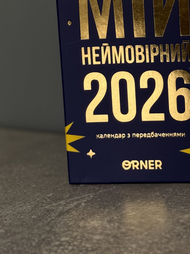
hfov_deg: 14.5
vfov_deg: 19.0
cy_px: 36
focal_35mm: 102
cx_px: 137
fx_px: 746
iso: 100
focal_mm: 6.76
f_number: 1.78
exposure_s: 1/70
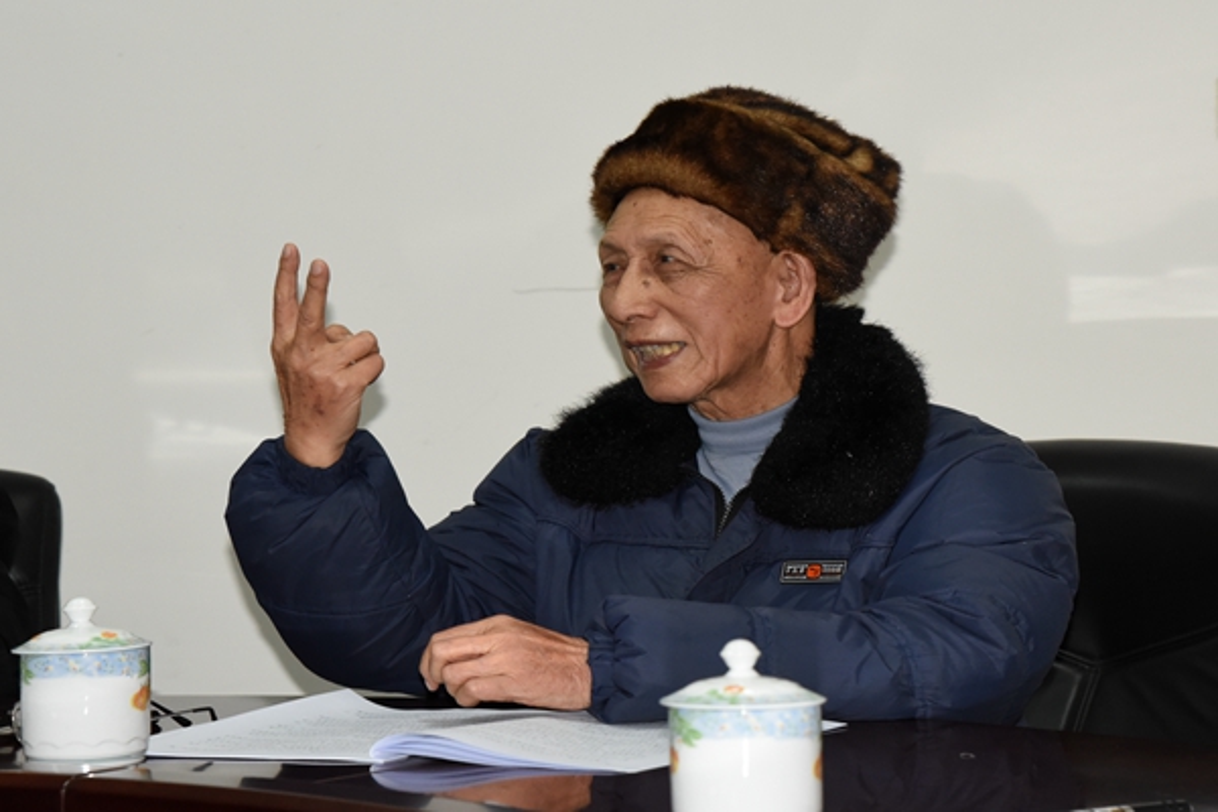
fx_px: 2639
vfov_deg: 17.5
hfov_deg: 26.0
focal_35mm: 78
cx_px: 609
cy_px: 406
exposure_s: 1/80
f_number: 8
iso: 3200
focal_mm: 78
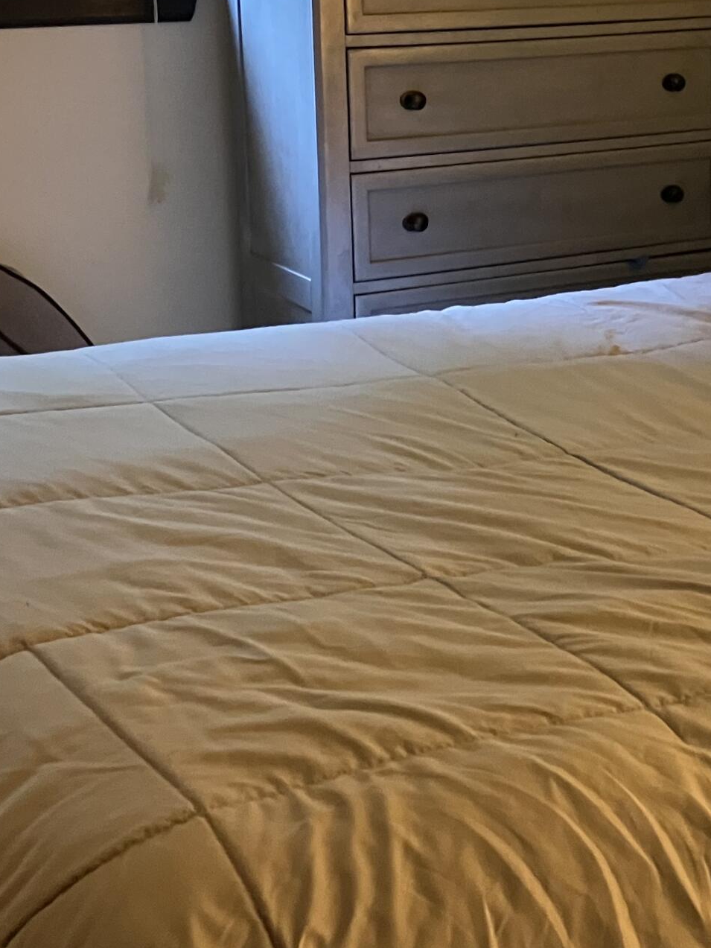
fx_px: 1807
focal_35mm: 66
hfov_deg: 22.0
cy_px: 267
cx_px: 571
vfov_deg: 29.0
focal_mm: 3.99
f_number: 1.8
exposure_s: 1/30
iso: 400
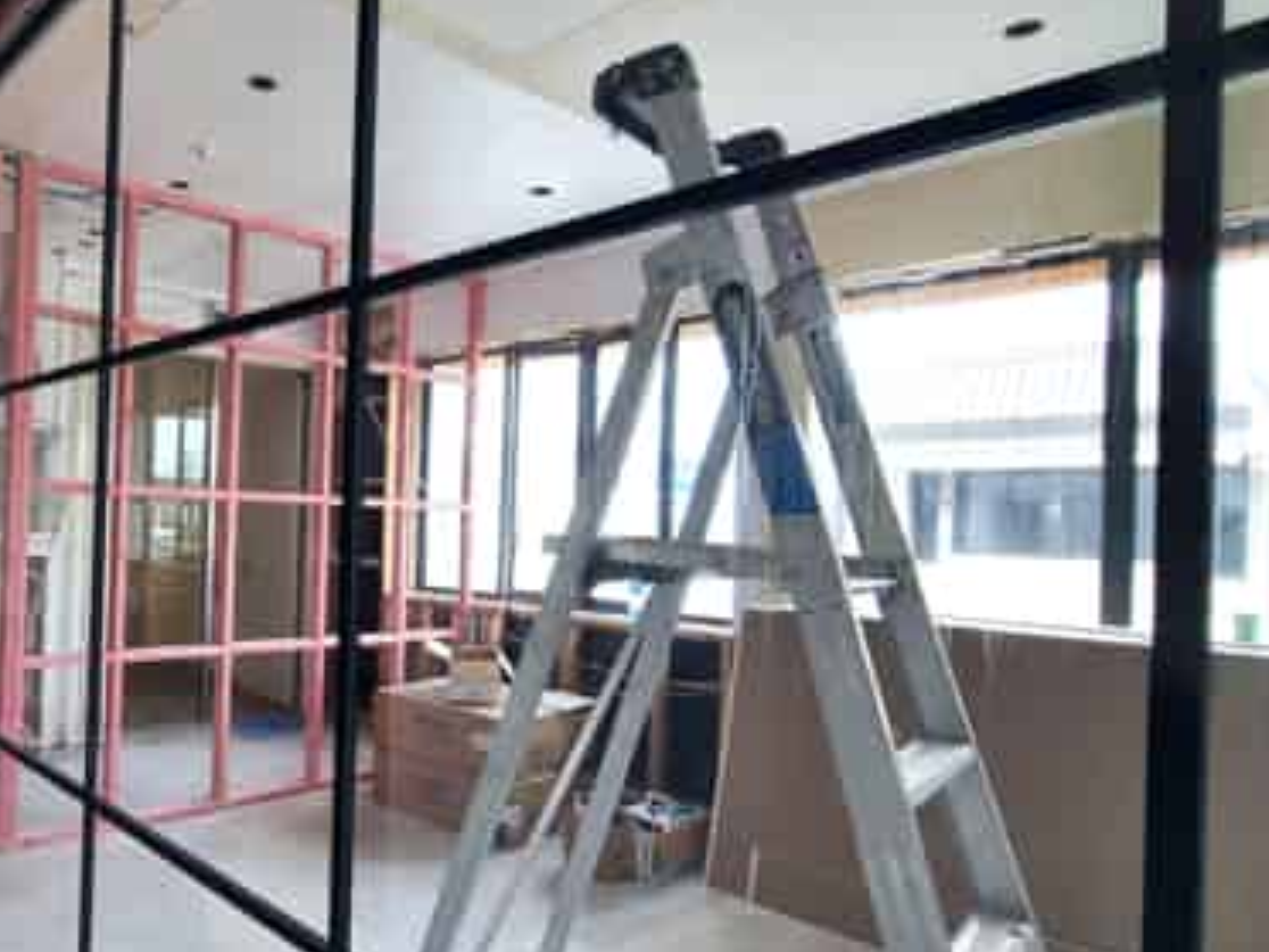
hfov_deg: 70.1
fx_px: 843
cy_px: 500
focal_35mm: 23
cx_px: 355
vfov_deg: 58.9
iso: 64
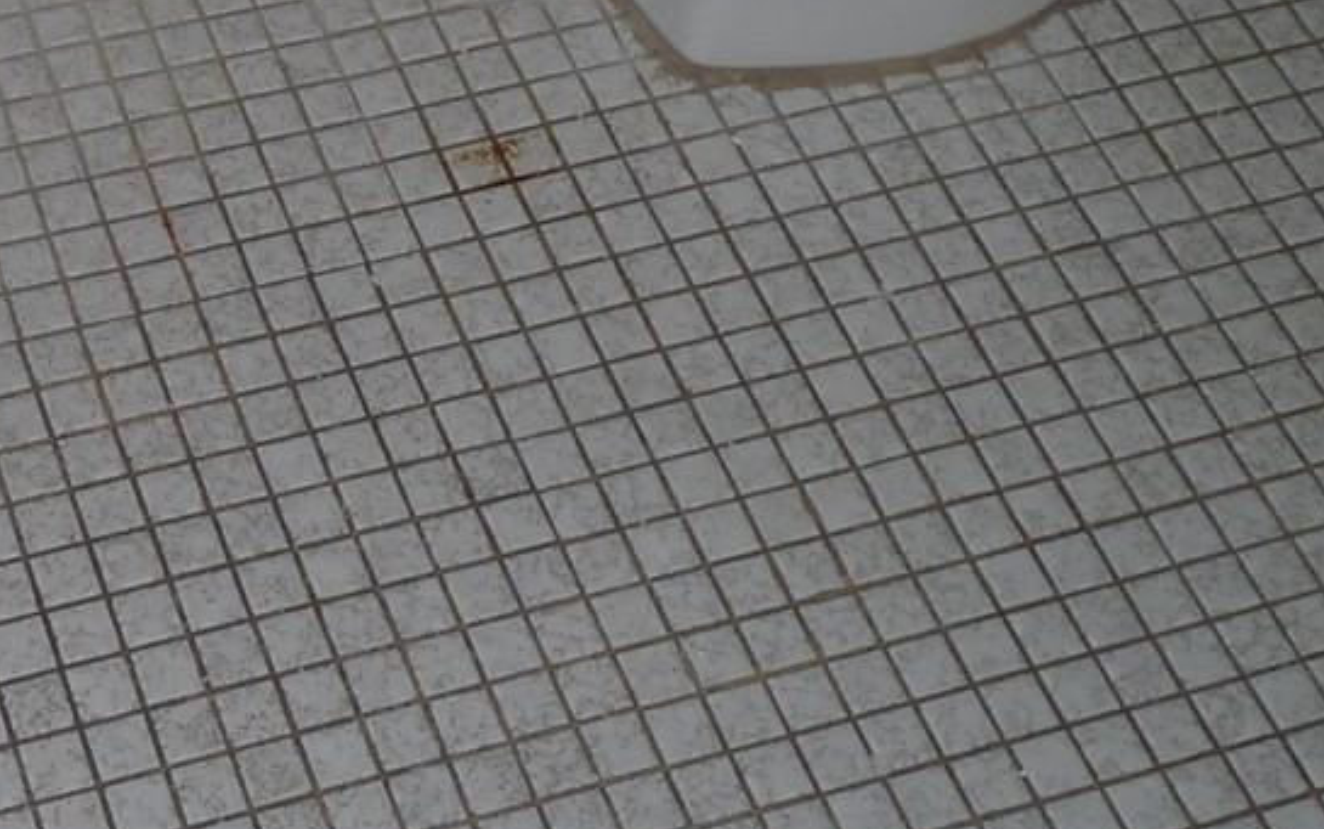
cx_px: 129
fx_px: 3032
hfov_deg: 23.9
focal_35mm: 84
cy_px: -88
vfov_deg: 15.2
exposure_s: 1/30
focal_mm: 4.8
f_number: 2.8
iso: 100
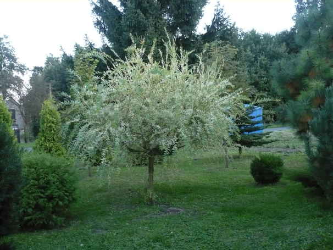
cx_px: 166
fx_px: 337
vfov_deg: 40.7
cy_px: 125
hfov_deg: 52.6
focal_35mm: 35
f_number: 2.8
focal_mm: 5.8
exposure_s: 1/30
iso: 400
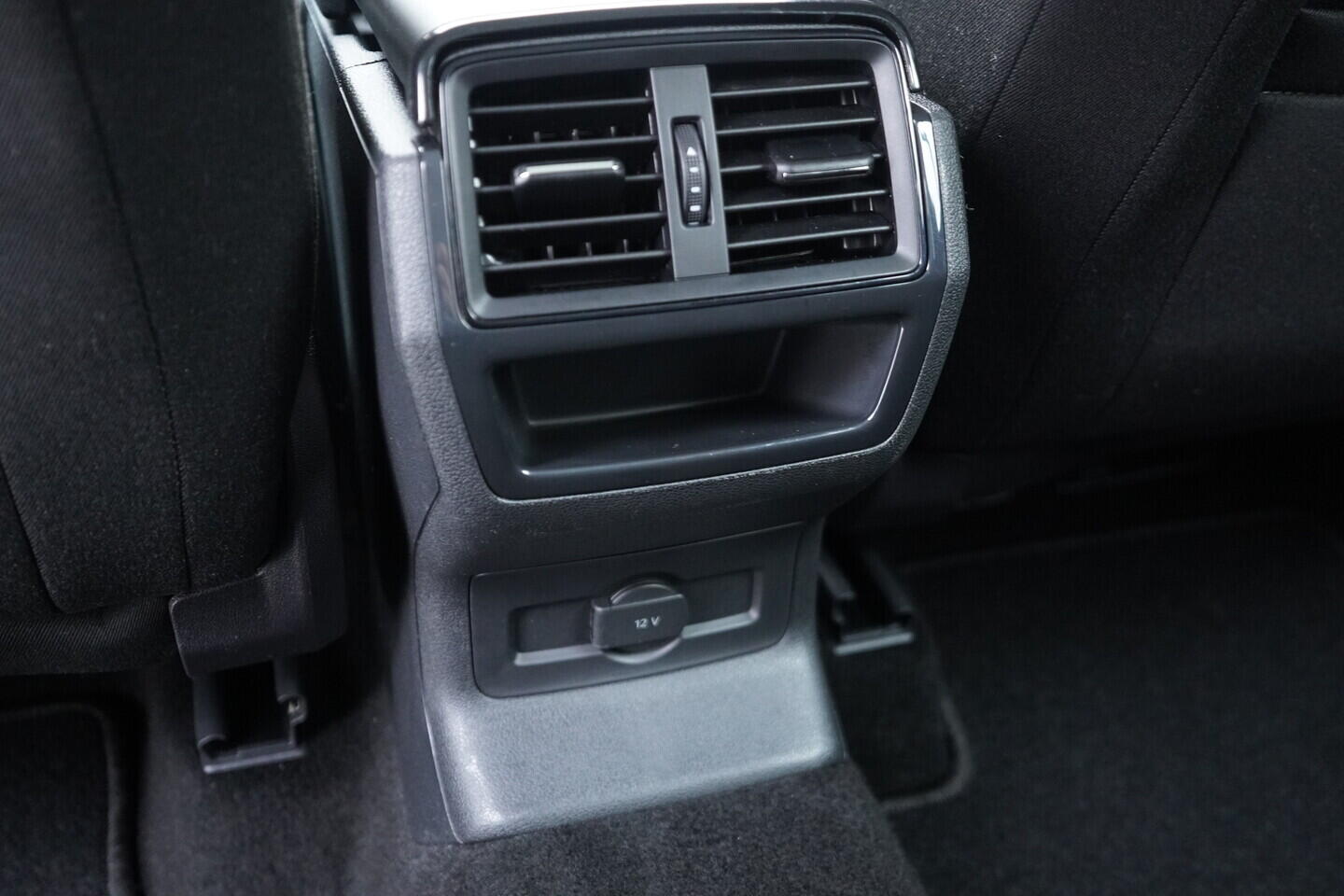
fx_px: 1344
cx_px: 672
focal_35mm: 36
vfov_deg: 36.9
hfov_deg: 53.1
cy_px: 448
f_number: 2.8
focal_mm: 24
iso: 3200
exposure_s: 1/40
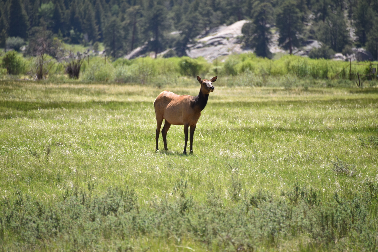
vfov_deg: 4.6
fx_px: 3151
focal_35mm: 300
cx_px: 189
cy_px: 126
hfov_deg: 6.9
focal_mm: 300
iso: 320
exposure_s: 1/640
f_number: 5.6
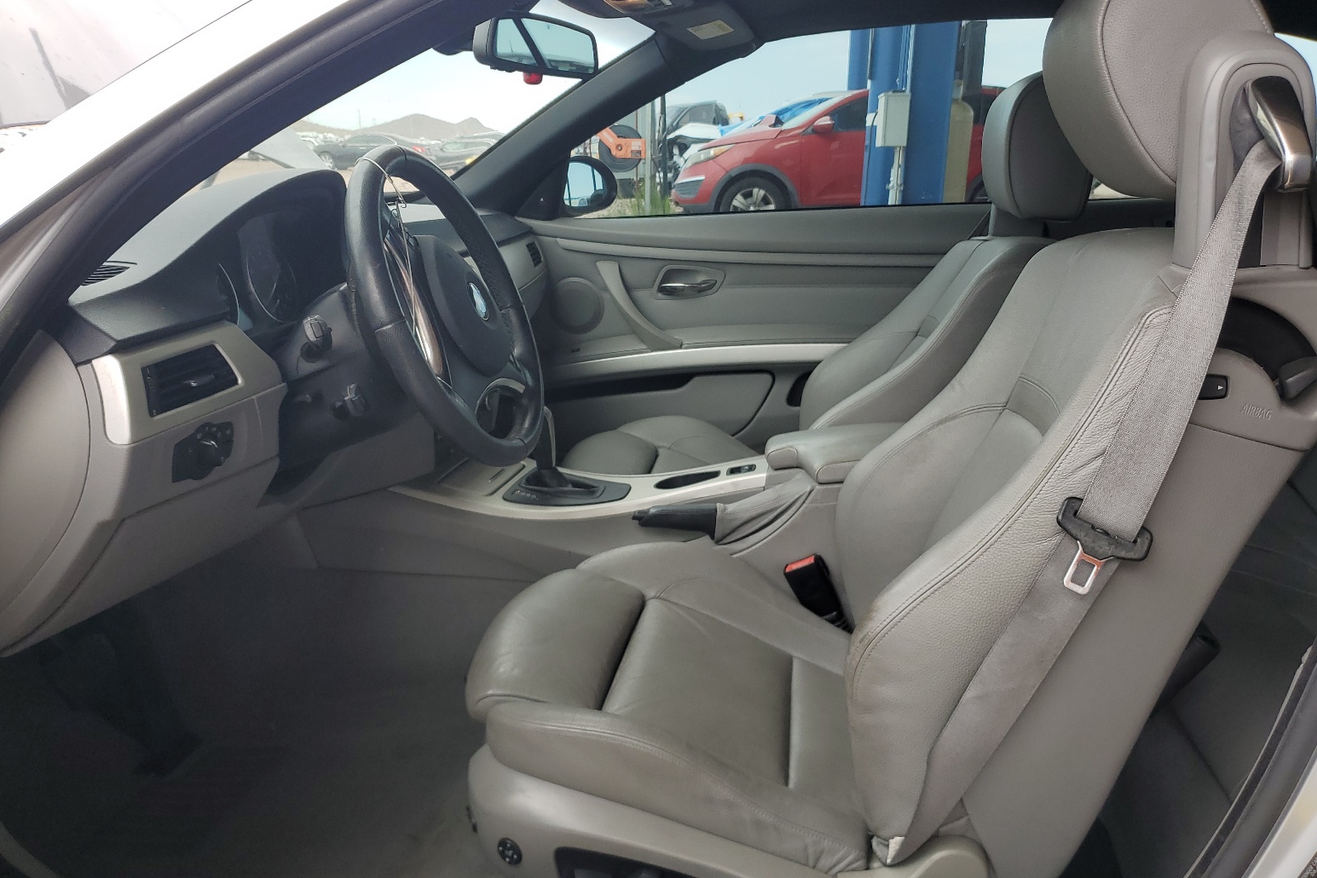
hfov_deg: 65.5
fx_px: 1024
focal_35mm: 28
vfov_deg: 46.4
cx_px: 646
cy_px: 462
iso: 50
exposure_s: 1/455
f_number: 1.5
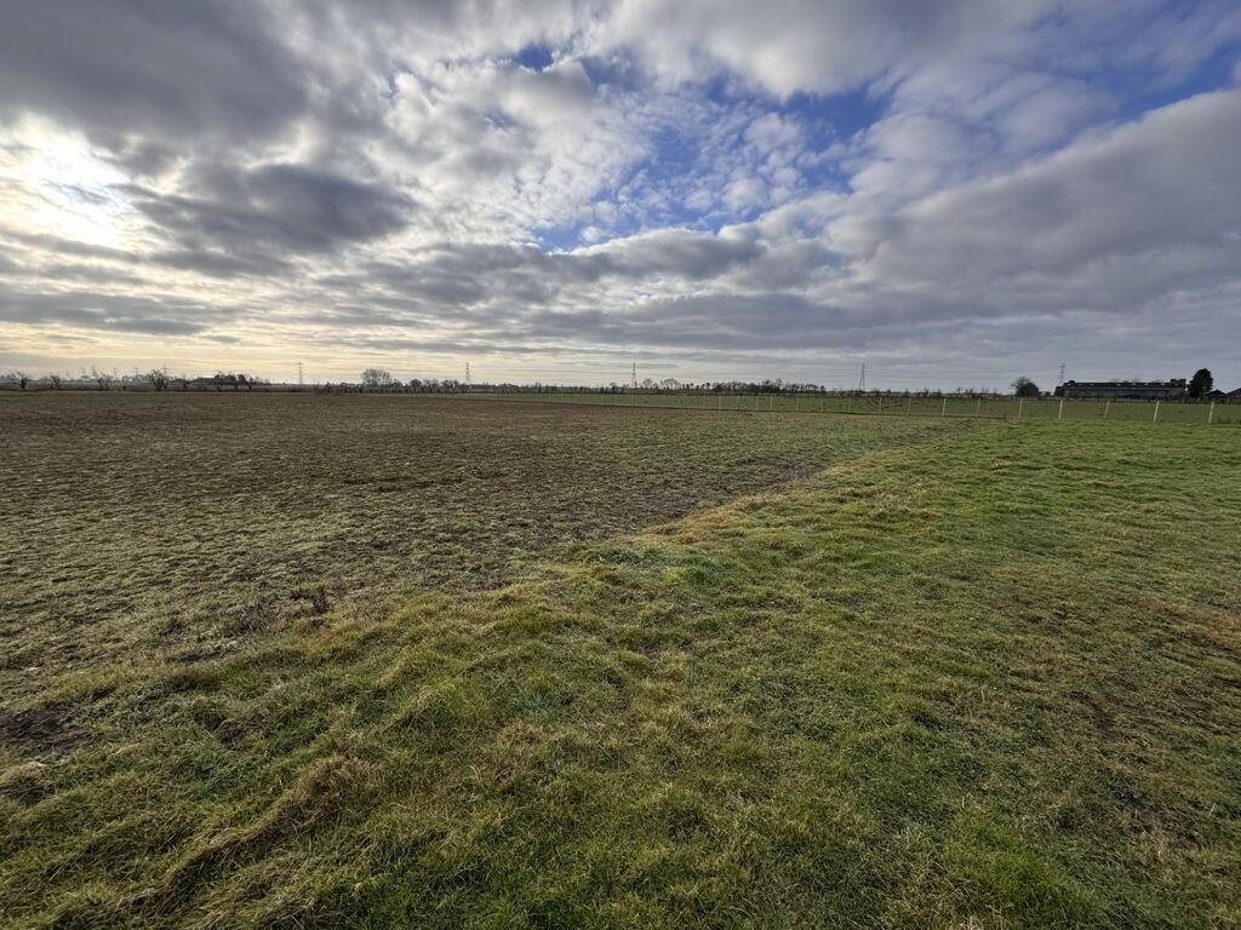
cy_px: 465
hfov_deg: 102.1
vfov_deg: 85.7
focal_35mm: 14
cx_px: 620
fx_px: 502
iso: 50
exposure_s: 1/1094
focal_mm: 2.22
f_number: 2.2
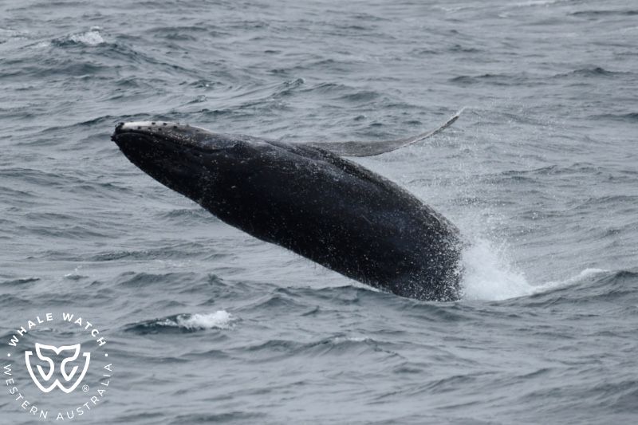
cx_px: 319
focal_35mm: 360
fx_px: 6378
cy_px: 212
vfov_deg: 3.8
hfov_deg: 5.7
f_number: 6
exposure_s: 1/8000
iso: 720
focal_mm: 360
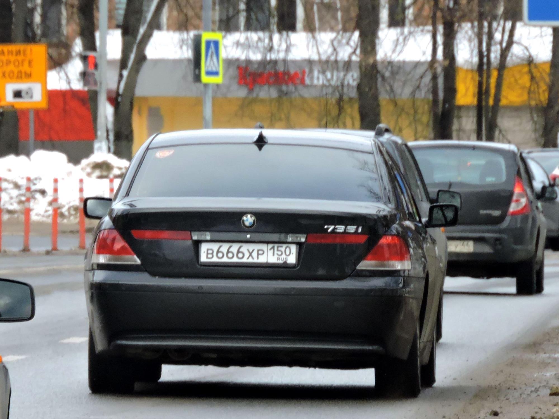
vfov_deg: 3.3
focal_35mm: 450
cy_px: 210
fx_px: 7267
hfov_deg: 4.4
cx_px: 280
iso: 320
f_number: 5.6
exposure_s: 1/250
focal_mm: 80.6
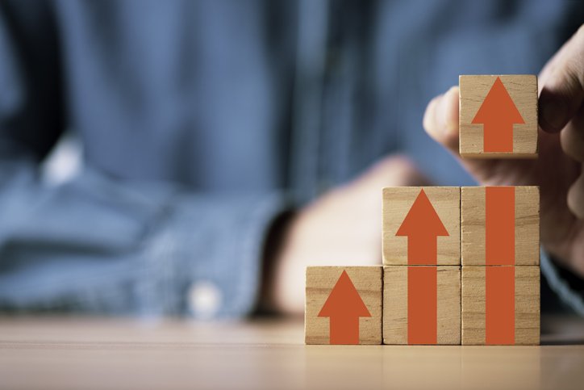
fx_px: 1460
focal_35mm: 90
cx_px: 292
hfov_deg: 22.6
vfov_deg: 15.2
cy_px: 195
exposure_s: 1/200
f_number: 2.8
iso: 100
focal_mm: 90
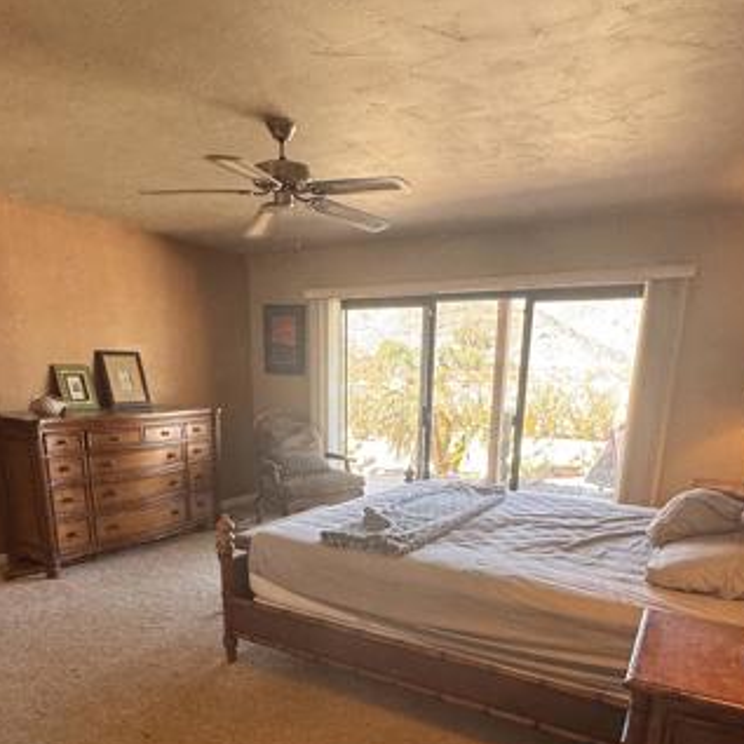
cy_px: 554
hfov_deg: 62.9
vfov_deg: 59.7
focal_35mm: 25
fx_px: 608
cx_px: 366
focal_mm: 2.22
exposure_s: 1/99
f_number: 2.2
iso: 125
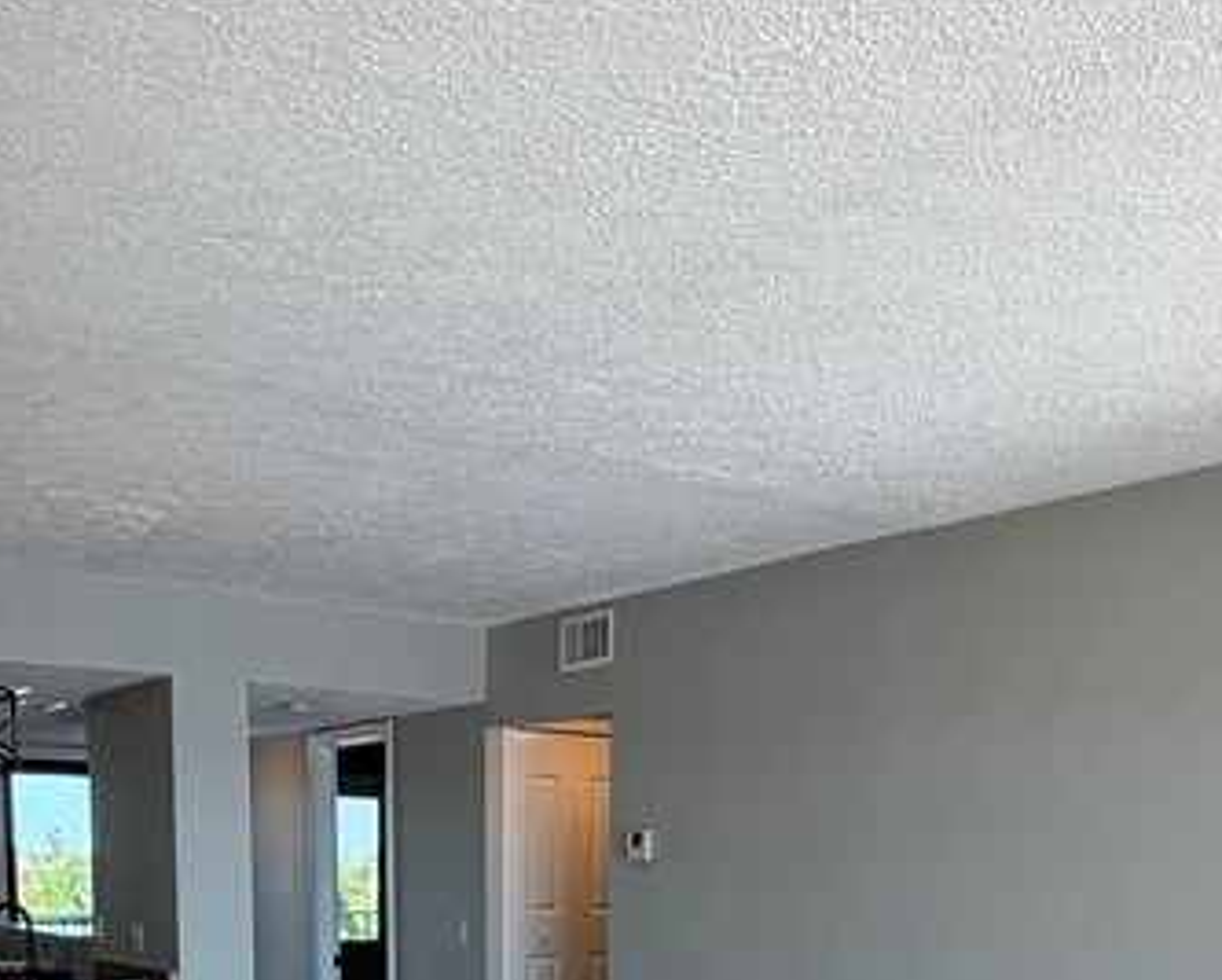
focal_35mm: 42
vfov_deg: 31.8
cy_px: 1068
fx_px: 1520
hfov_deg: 43.8
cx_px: 642
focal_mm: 2.22
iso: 40
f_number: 2.2
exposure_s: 1/143
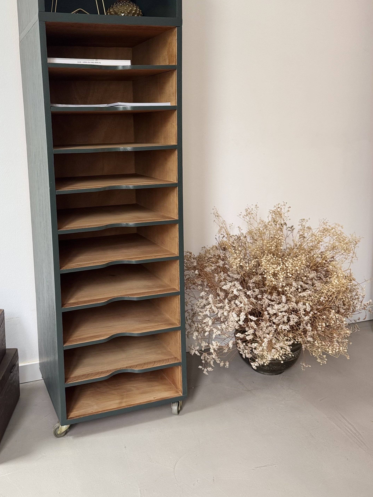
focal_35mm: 34
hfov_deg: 41.2
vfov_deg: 53.6
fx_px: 488
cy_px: 200
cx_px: 123
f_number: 1.8
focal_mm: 6.8
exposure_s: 1/121
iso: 200
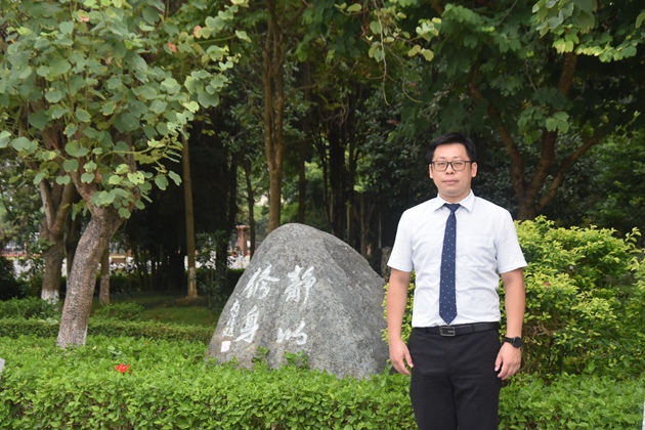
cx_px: 322
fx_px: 1344
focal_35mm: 75
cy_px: 215
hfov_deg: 27.0
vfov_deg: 18.2
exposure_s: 1/250
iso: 800
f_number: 8
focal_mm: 50
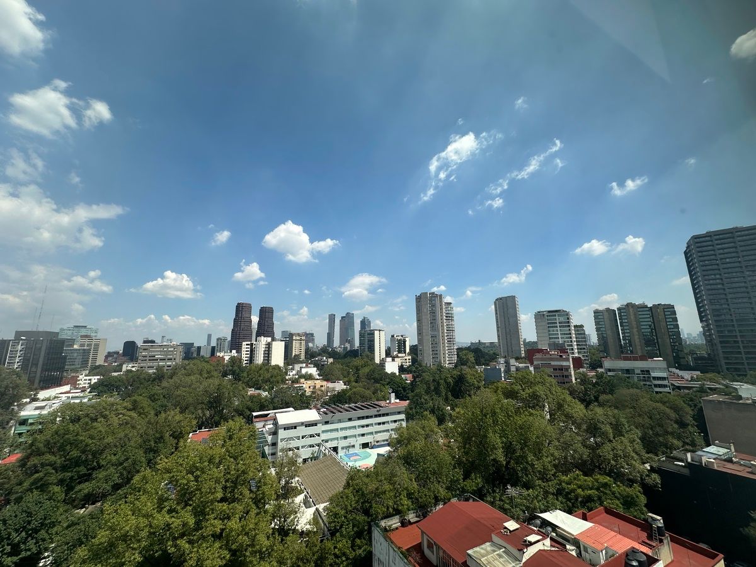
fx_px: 306
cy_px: 284
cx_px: 378
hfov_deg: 102.1
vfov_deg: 85.7
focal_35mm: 14
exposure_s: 1/2174
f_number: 2.2
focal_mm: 2.22
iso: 50
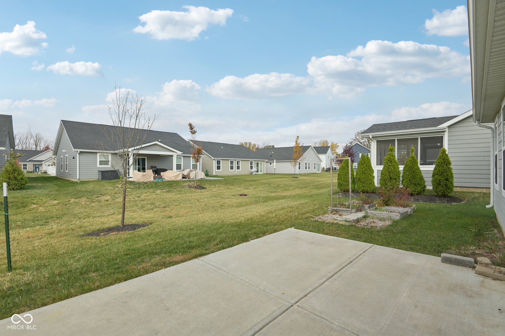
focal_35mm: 16
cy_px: 168
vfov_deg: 73.7
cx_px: 252
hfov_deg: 96.8
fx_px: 224
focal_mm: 16
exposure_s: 1/250
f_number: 8
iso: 100
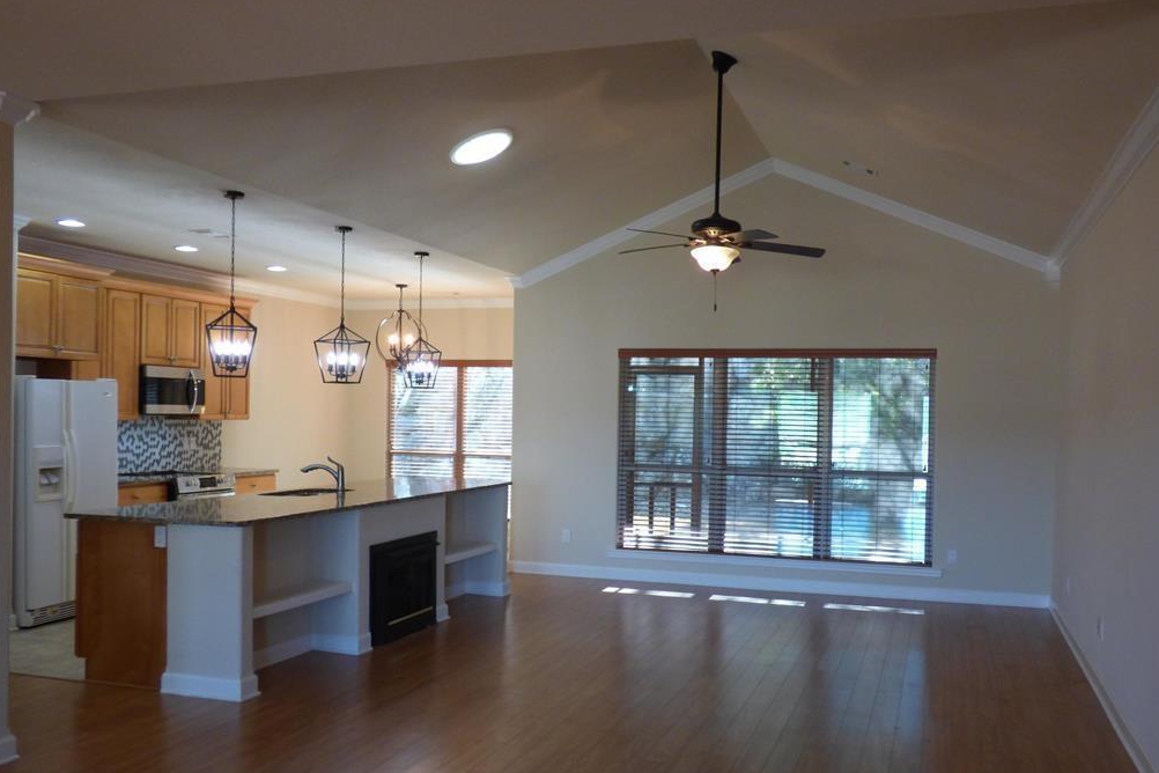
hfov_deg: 55.8
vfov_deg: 38.8
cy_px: 429
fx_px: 1095
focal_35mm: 34
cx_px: 578
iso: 250
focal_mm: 5.53
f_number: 3.3
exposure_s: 1/60
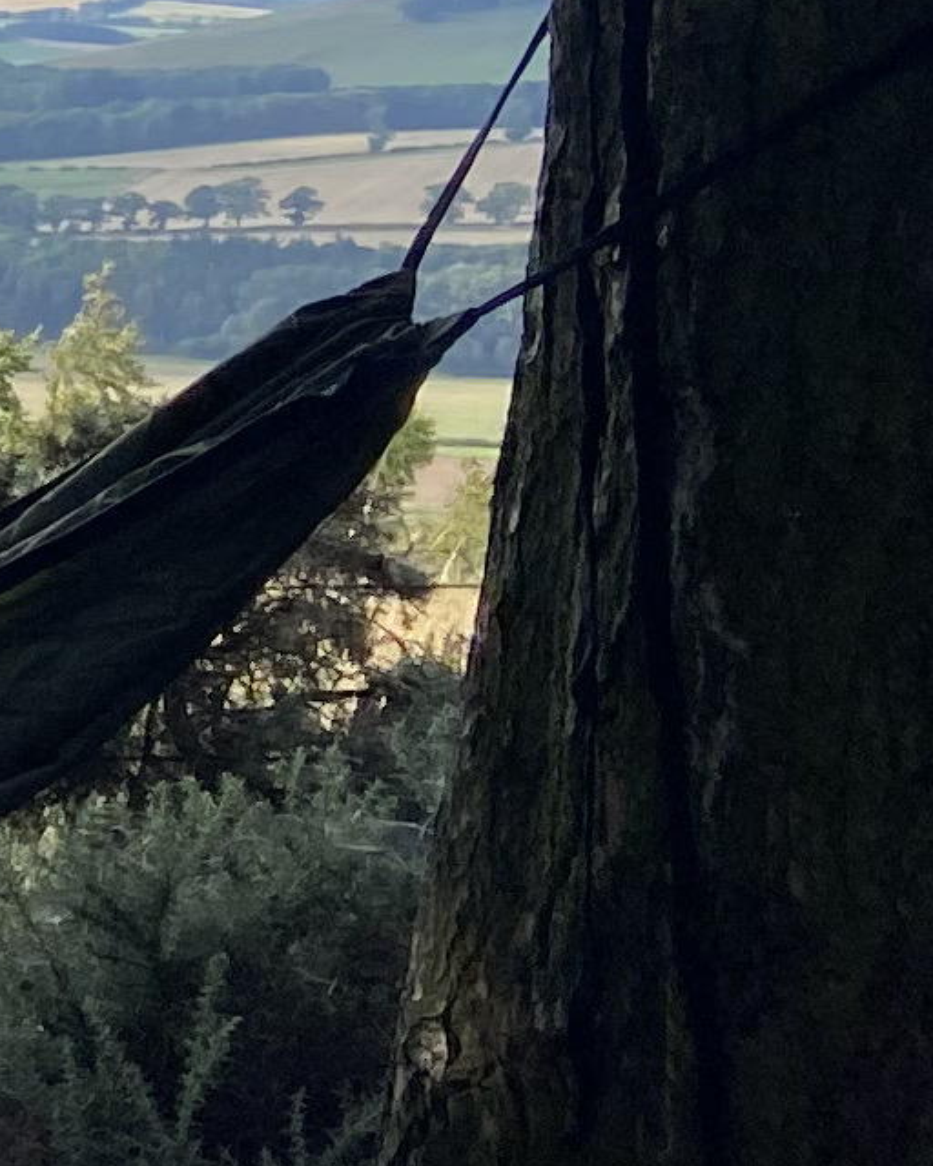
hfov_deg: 8.4
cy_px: 51
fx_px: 5523
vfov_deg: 11.9
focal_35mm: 160
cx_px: -1662
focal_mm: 4.25
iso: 32
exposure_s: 1/905
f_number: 1.8
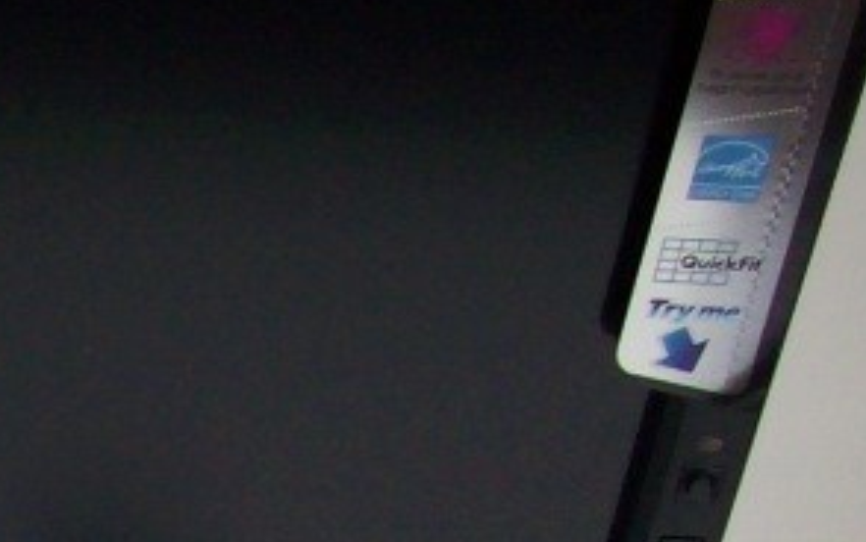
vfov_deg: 7.4
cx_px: -842
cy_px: 1351
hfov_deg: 11.4
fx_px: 3919
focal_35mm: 166
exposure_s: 1/282
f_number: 2.7
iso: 80
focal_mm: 6
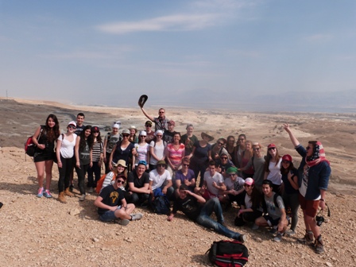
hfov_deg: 69.4
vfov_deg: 54.9
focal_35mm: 25
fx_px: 257
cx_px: 178
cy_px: 134
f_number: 5.6
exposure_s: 1/640
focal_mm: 4.5
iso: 100
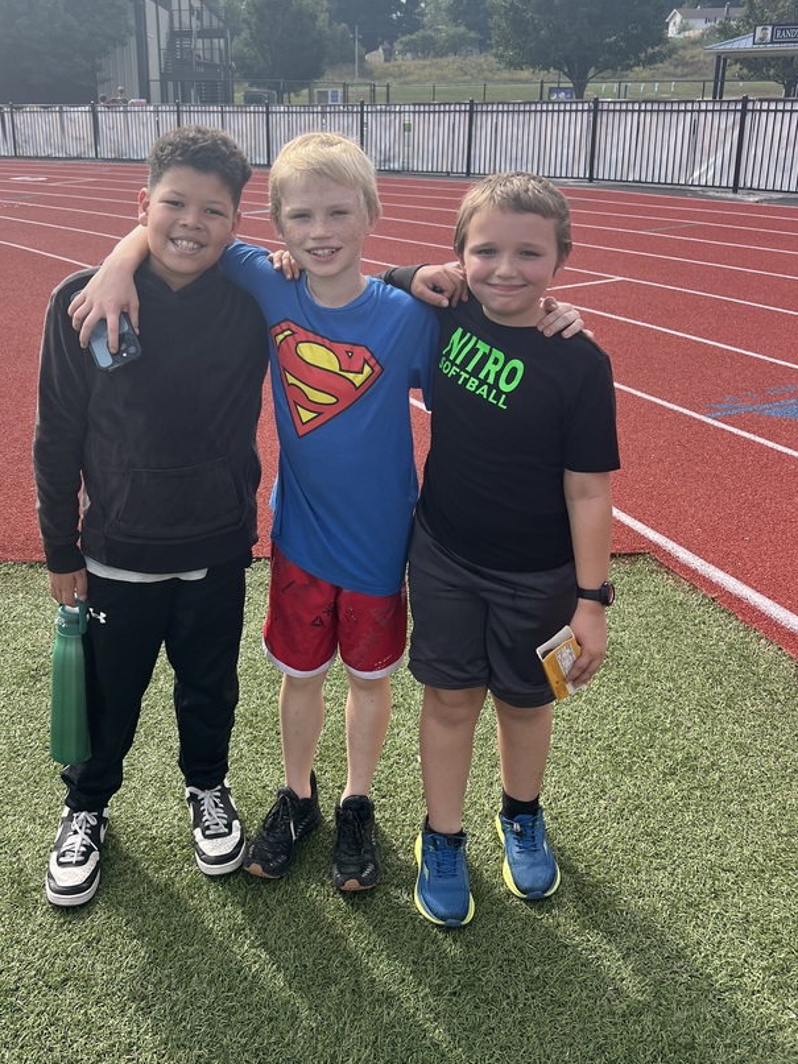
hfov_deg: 42.7
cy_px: 430
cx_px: 311
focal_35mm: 33
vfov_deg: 55.0
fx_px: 1015
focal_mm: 5.7
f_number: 1.5
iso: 50
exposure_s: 1/2404
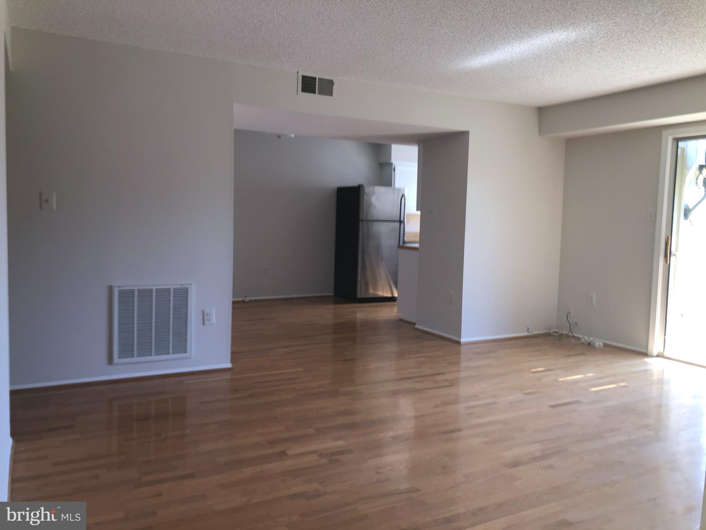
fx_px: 571
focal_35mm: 28
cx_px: 353
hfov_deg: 63.4
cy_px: 265
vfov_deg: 49.7
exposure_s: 1/90
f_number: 1.8
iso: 32
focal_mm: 3.99
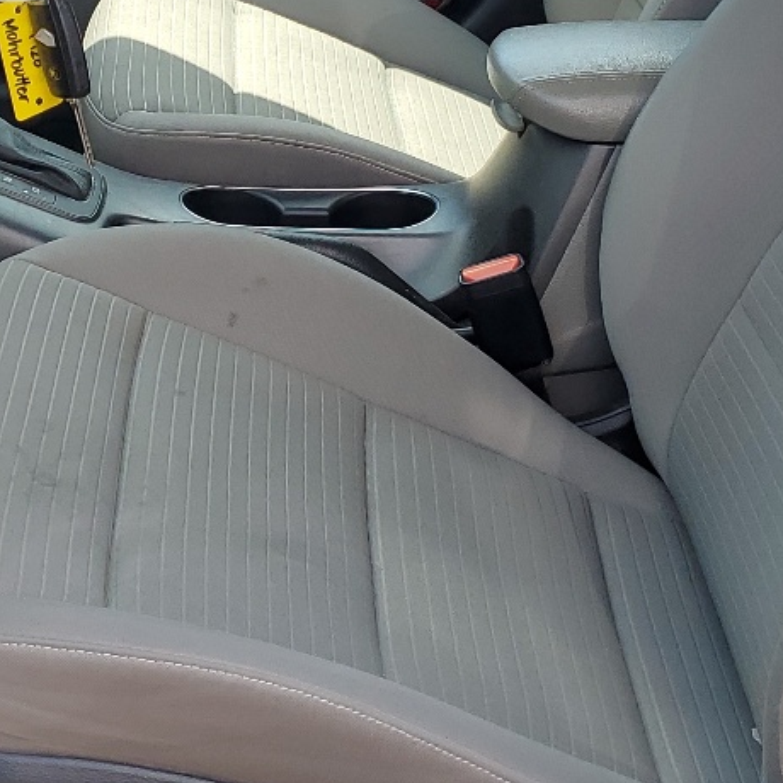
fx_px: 2047
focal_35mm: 80
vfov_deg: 21.3
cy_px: 123
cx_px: 134
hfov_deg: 21.3
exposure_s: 1/625
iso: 50
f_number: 1.5
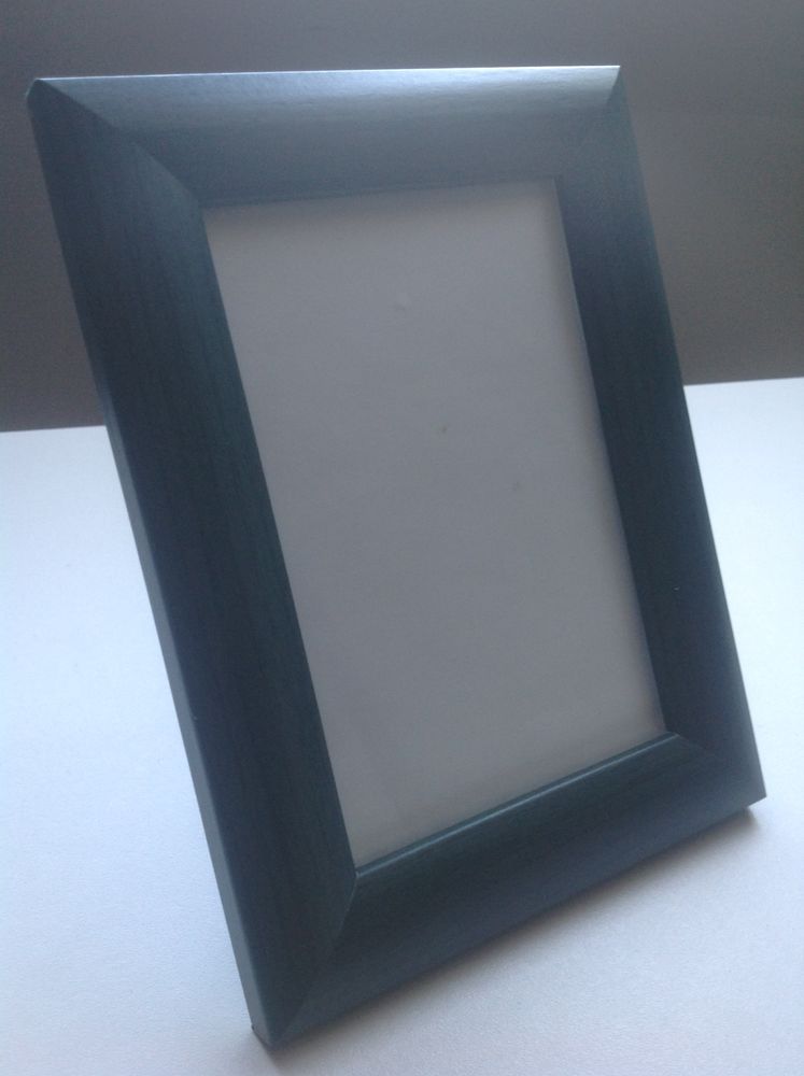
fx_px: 1087
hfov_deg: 40.6
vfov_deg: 52.7
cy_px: 538
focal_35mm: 35
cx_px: 402
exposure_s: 1/15
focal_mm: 4.28
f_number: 2.4
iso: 64
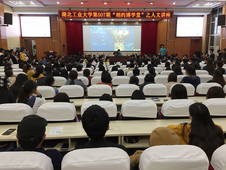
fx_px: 189
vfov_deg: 48.2
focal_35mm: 29
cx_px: 113
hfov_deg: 61.7
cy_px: 85
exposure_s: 1/33
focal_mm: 4.15
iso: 100
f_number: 2.2
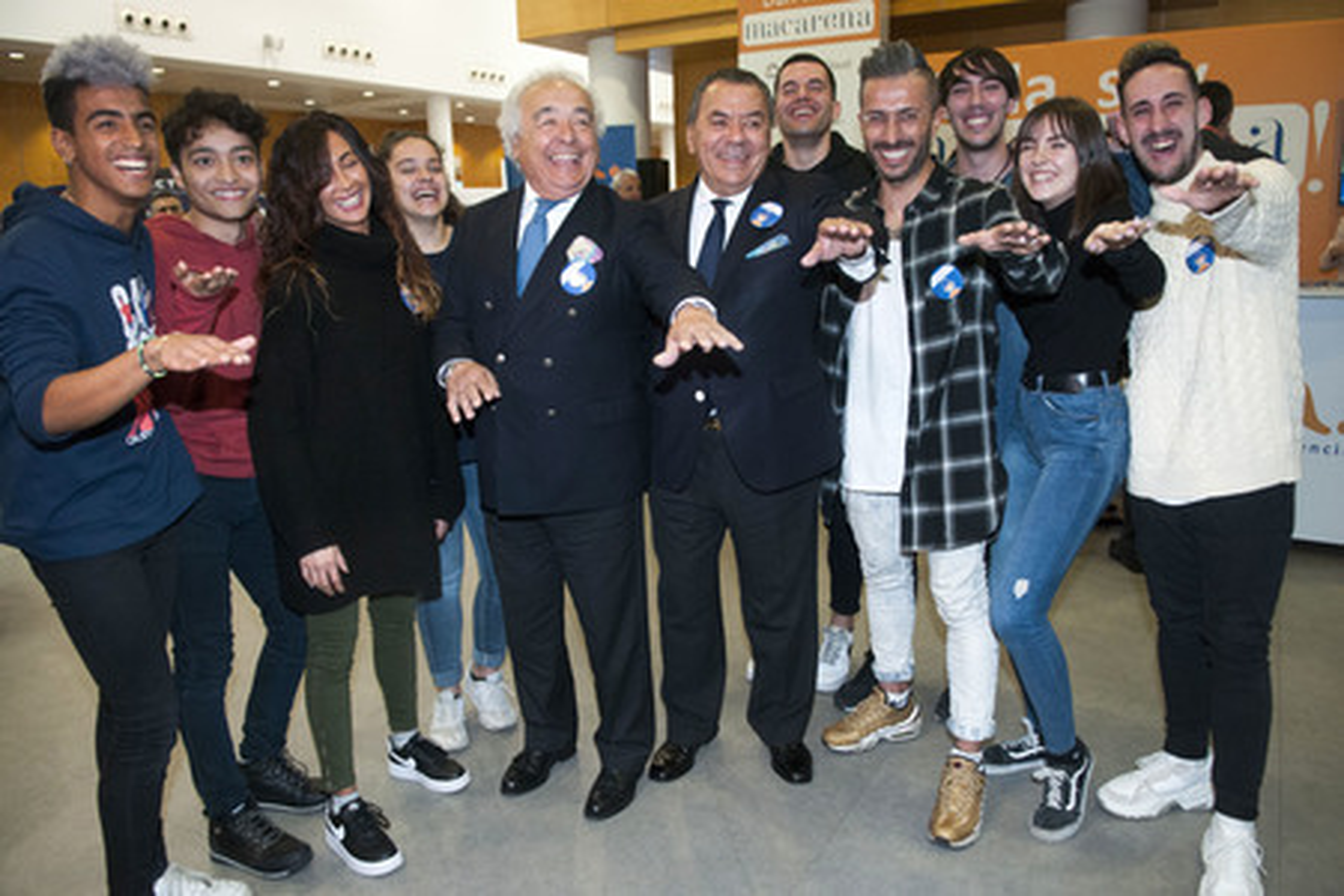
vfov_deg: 50.4
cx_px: 672
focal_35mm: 26
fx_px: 952
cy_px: 448
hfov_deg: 70.4
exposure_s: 1/160
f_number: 2.8
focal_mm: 17
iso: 800
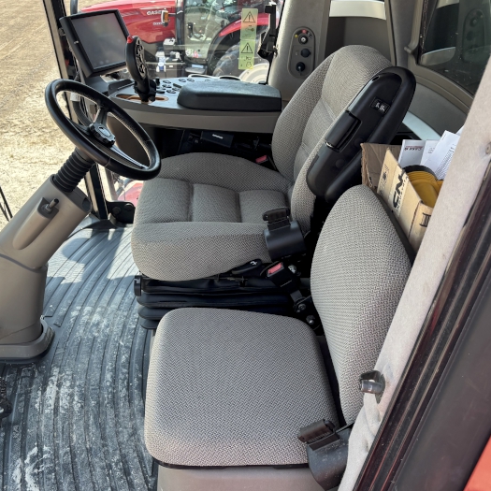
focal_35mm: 35
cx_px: 211
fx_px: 562
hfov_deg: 47.1
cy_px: 245
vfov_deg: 47.2
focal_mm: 5.96
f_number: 1.6
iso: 50
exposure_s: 1/547
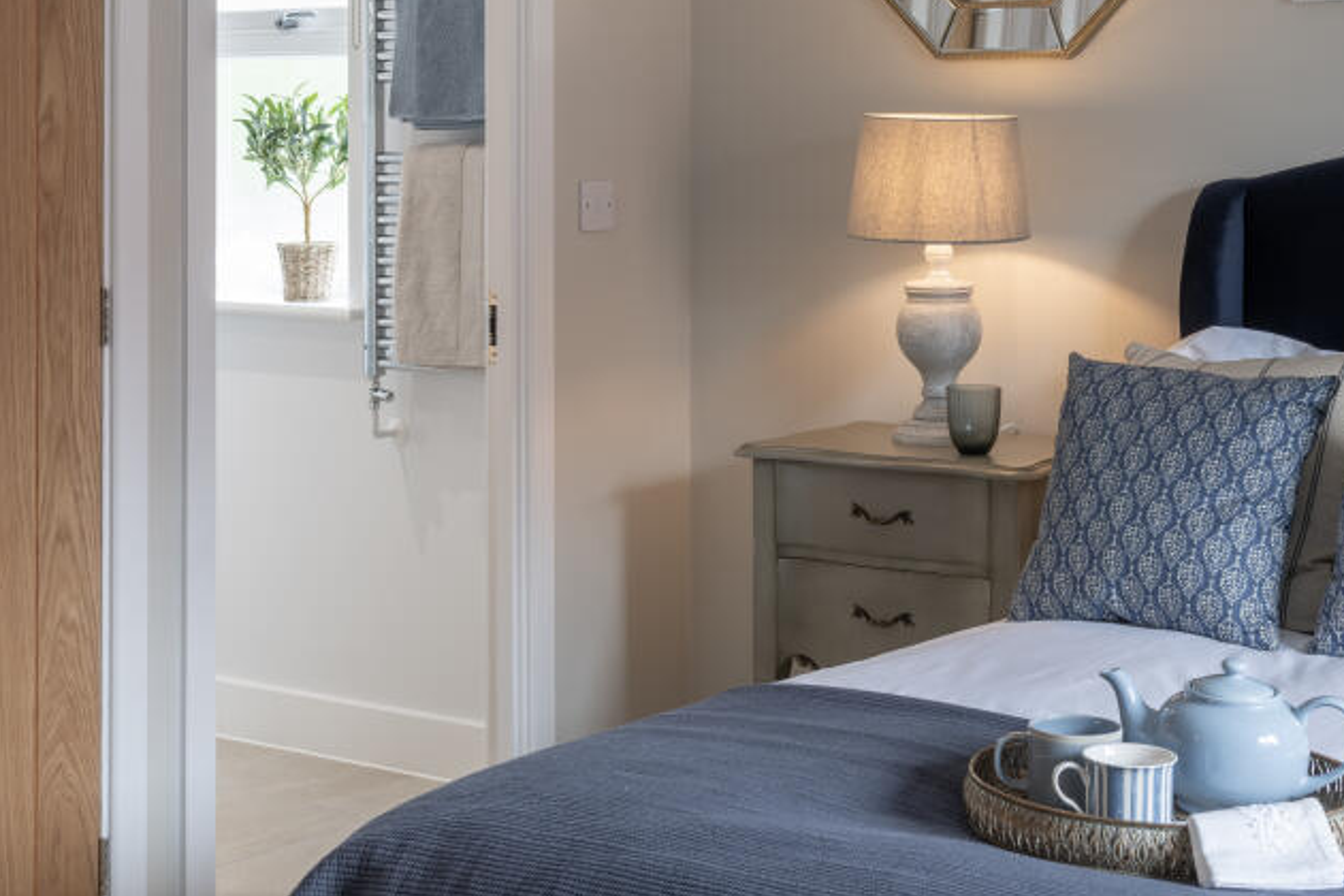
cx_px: 745
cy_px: 242
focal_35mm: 65
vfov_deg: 20.8
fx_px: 2426
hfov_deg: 30.9
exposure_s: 1/2.5
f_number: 11
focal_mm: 40
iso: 100
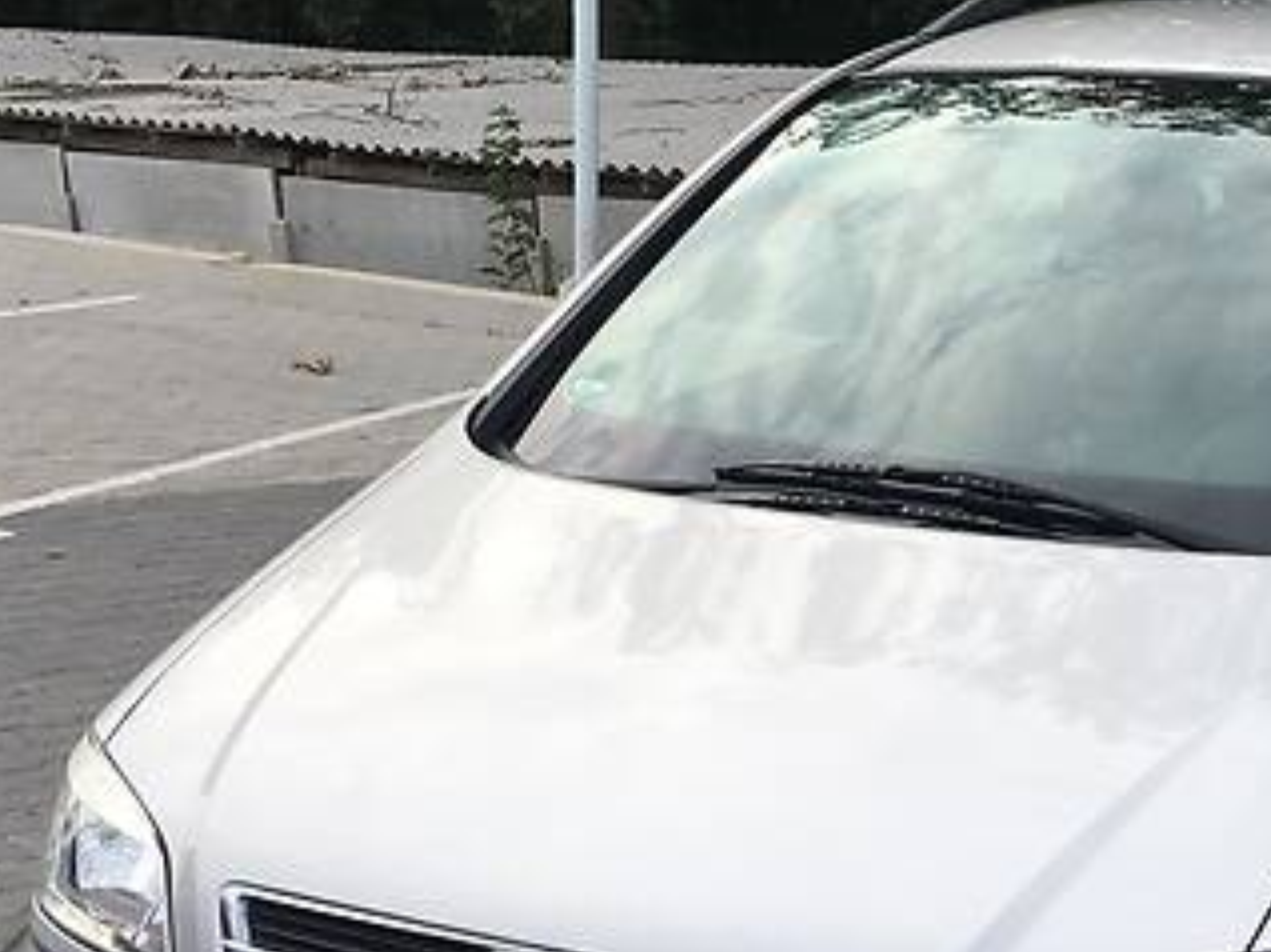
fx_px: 2678
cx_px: 999
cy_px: 716
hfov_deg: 26.3
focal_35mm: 73
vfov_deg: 20.0
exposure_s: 1/884
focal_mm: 4.2
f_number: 2.2
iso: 25
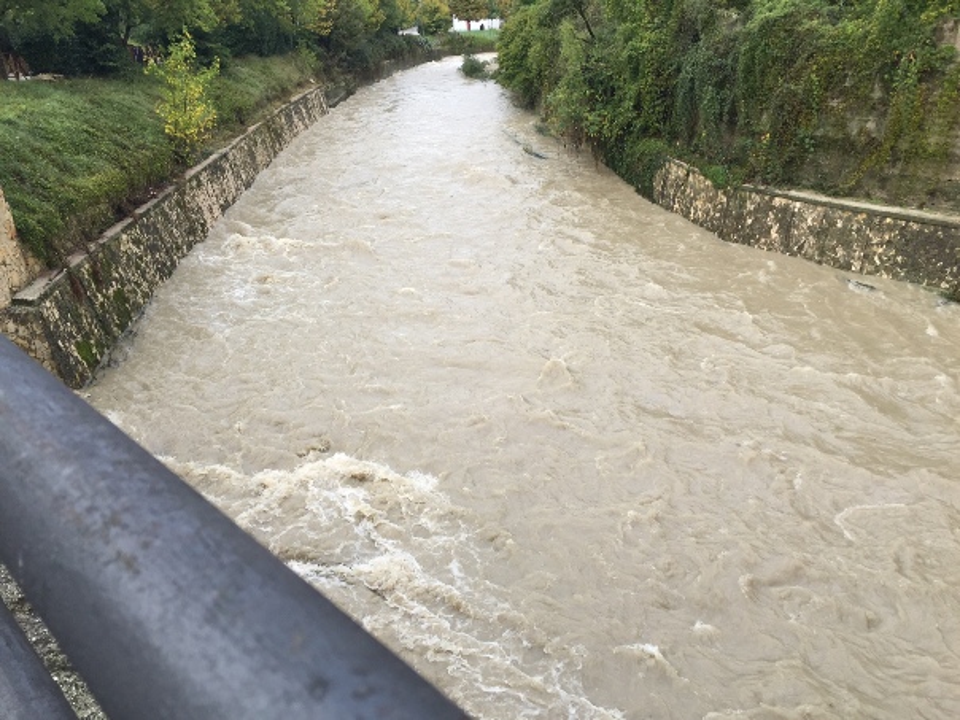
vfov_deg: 48.2
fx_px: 804
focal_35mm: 29
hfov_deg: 61.7
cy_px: 360
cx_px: 480
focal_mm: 4.15
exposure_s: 1/388
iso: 32
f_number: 2.2
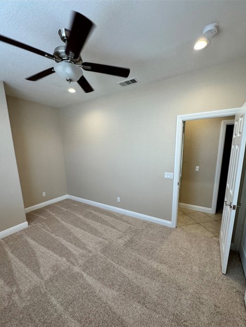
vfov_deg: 98.0
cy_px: 175
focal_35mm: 15
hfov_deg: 81.8
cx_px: 121
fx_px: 142
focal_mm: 2.22
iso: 125
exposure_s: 1/120
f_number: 2.2
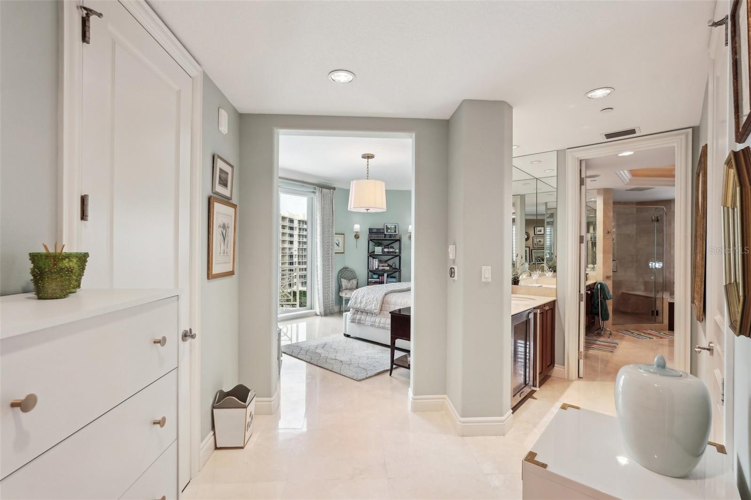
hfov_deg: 96.7
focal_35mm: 16
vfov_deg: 73.7
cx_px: 376
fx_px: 334
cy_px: 250
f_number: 8
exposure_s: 1/25
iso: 400
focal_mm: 16
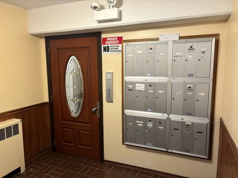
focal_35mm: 26
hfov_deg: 67.3
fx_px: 179
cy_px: 89
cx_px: 119
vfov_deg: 53.0
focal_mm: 5.96
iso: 320
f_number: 1.6
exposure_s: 1/60
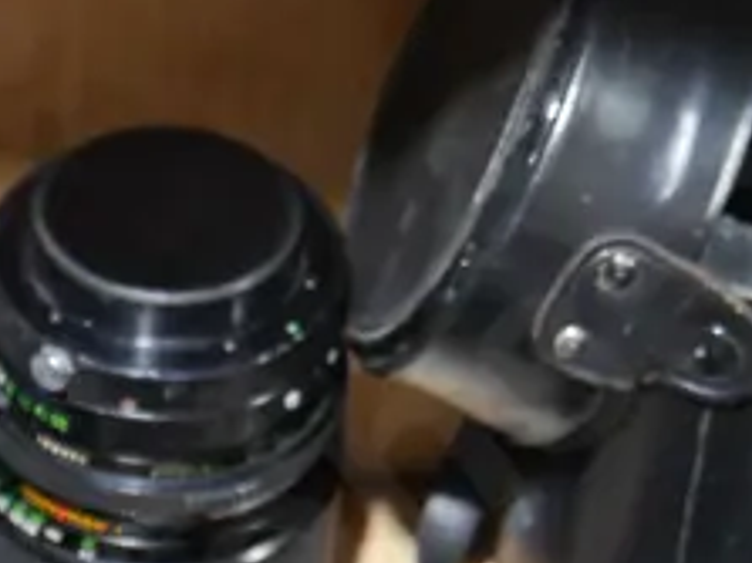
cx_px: -121
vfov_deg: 7.9
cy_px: 875
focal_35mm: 184
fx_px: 3995
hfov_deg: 10.6
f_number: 4.4
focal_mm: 20
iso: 2000
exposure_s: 1/60
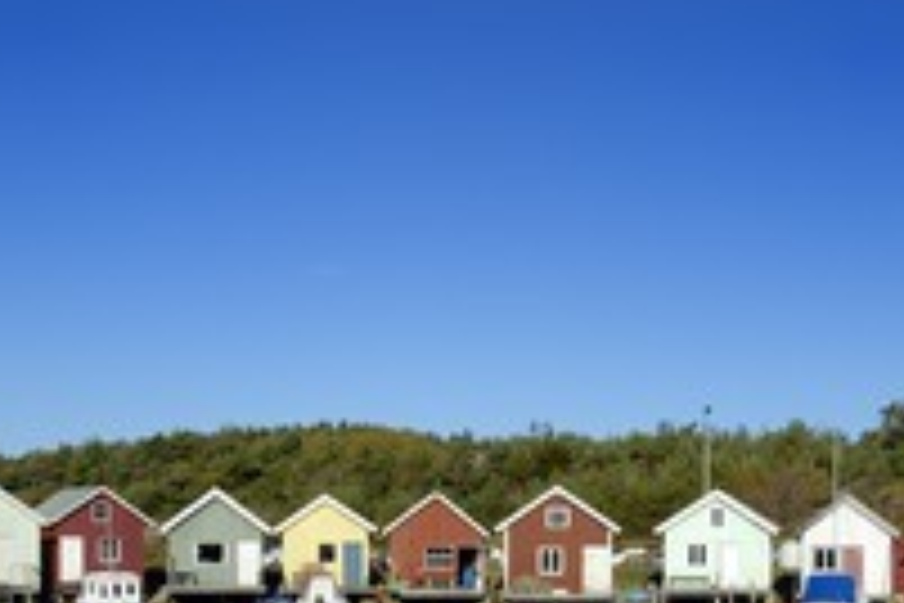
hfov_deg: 30.0
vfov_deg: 19.8
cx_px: 513
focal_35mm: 67
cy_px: 580
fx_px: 1682
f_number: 14
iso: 200
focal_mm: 32
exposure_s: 1/250
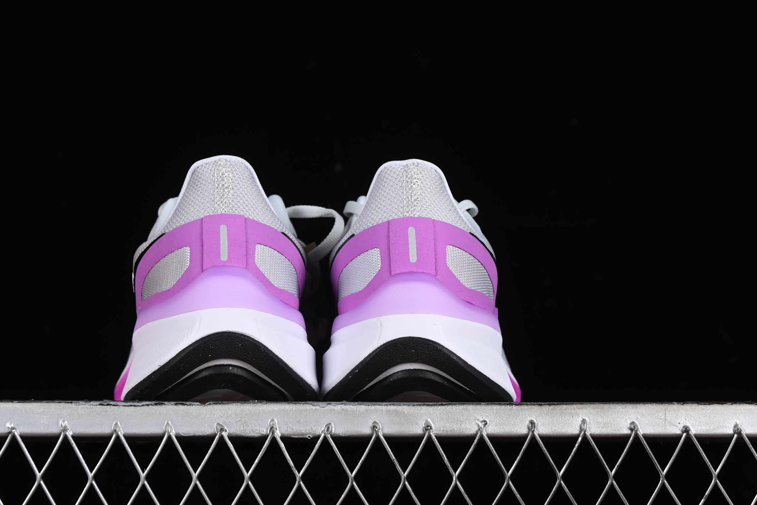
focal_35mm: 92
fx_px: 1934
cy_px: 211
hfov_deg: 22.1
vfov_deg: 14.9
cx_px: 327
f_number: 8
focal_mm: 50
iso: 160
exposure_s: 1/80
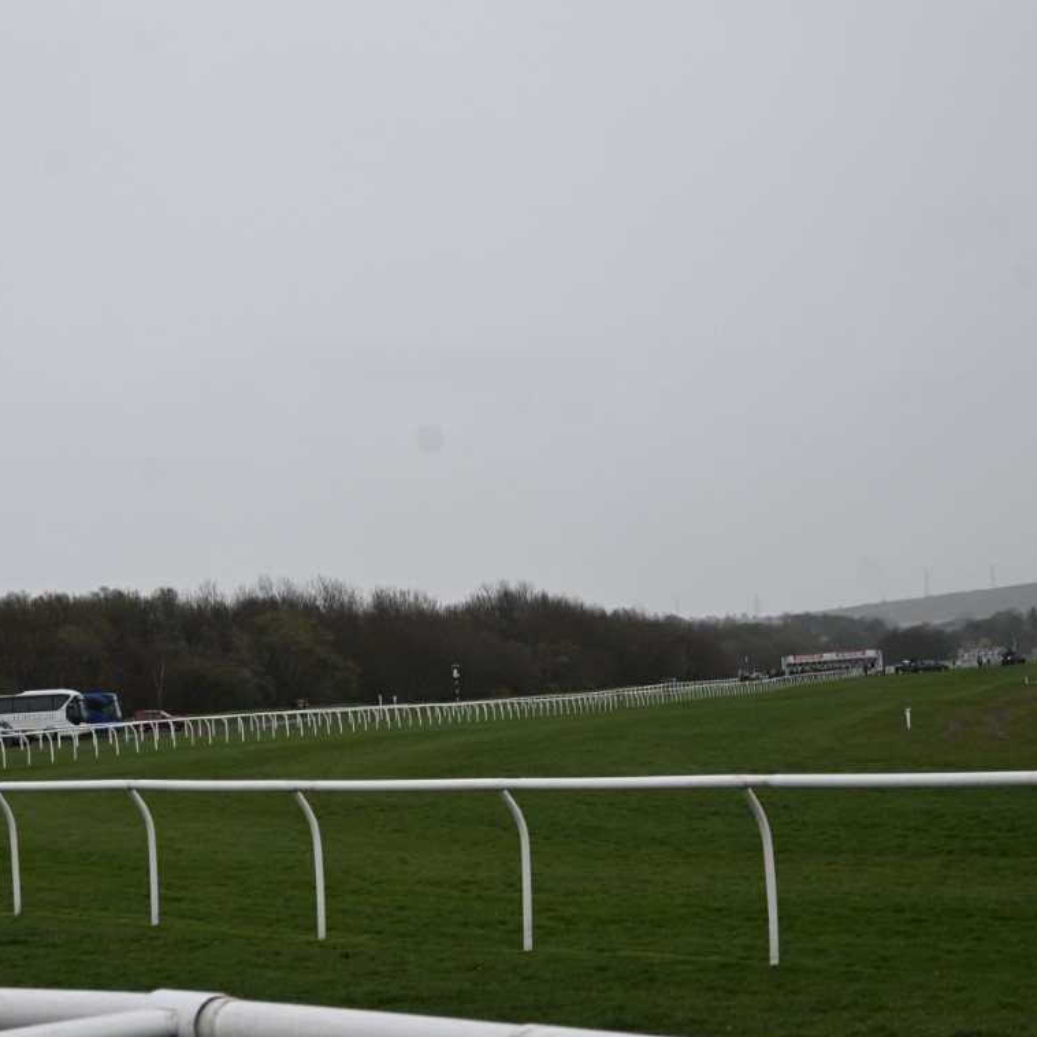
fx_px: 3152
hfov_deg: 18.6
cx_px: 342
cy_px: 523
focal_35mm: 93
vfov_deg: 18.7
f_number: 6
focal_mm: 48
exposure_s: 1/250
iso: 180
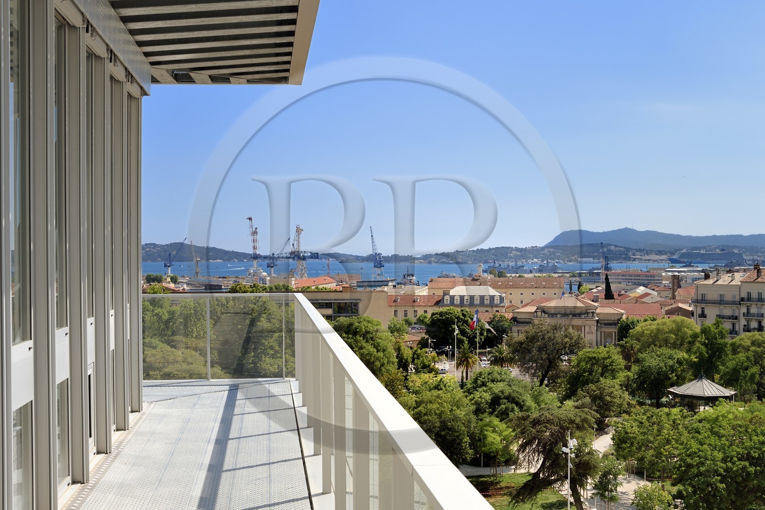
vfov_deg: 35.1
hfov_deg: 50.7
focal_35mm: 38
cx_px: 382
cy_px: 255
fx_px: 808
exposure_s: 1/250
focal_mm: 38
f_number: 16
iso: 200
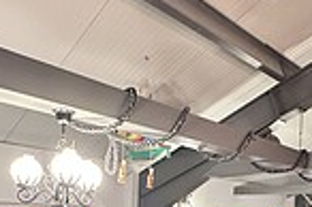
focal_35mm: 40
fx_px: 346
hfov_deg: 48.5
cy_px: 211
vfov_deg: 30.7
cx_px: 143
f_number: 2.2
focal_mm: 2.22
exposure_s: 1/50
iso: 640
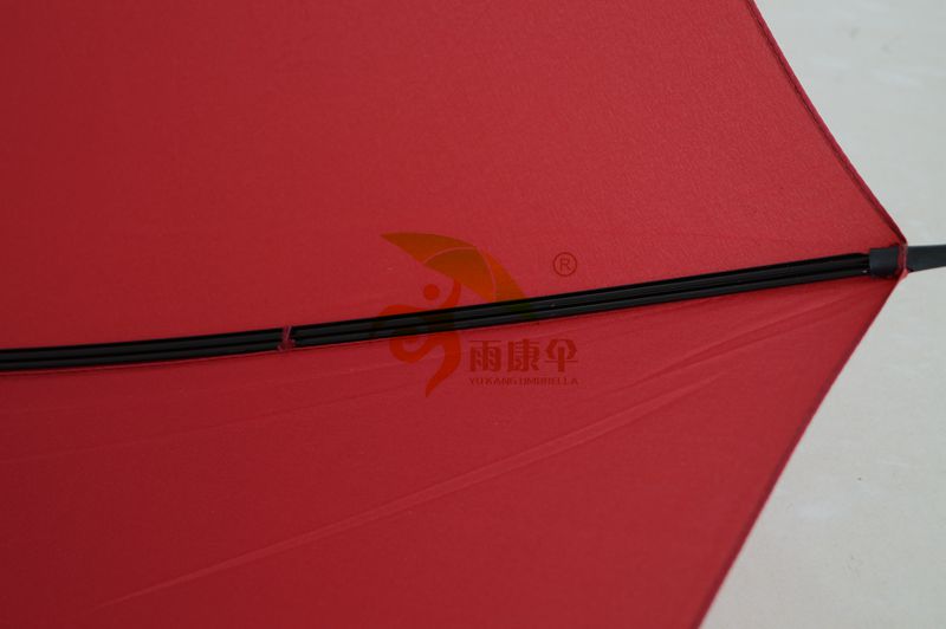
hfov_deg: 24.6
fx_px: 2166
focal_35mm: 82
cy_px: 314
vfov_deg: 16.5
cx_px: 473
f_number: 5.6
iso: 250
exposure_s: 1/100
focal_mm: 55
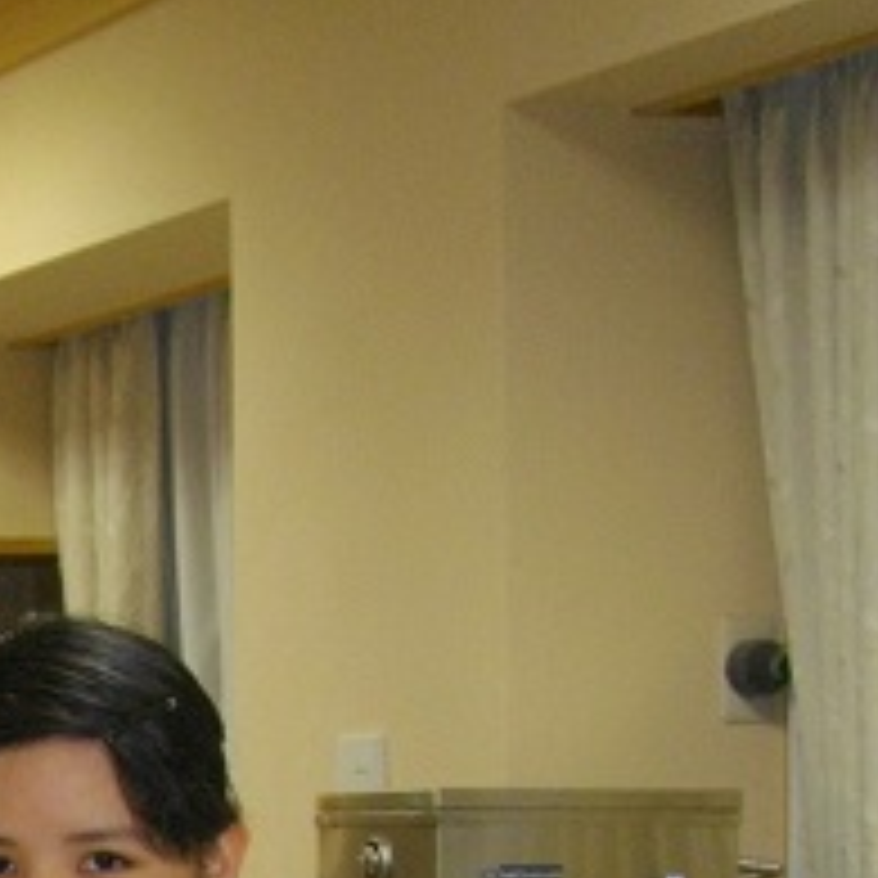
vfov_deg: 11.6
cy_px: 1243
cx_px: -702
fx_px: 4161
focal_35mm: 145
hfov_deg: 11.2
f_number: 3.2
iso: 199
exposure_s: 1/50
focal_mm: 7.1
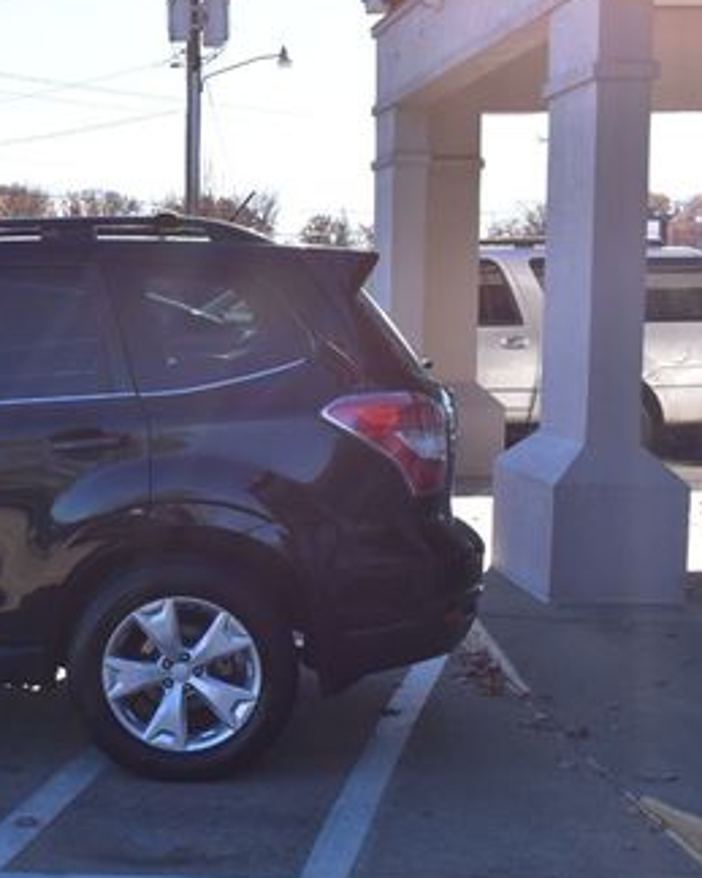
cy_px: 409
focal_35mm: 64
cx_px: -163
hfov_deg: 21.9
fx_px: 1661
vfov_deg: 29.6
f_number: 11
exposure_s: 1/400
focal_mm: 23
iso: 400
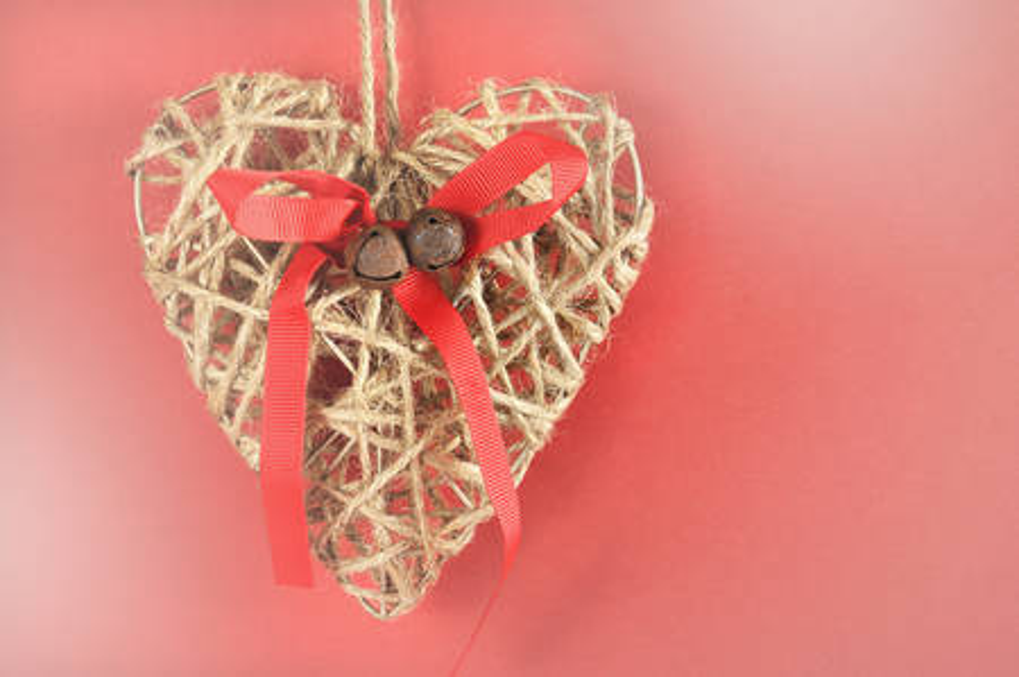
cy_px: 338
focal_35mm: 99
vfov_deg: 13.8
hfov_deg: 20.6
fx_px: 2799
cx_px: 510
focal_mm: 66
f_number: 8
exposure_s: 1/125
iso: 100
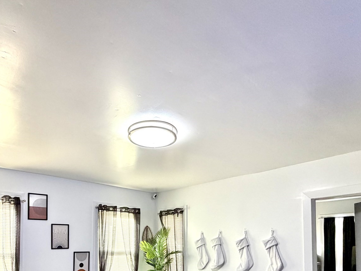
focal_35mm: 25
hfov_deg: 69.0
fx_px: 261
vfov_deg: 50.1
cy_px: 232
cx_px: 152
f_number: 2.2
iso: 250
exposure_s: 1/60
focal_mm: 2.22
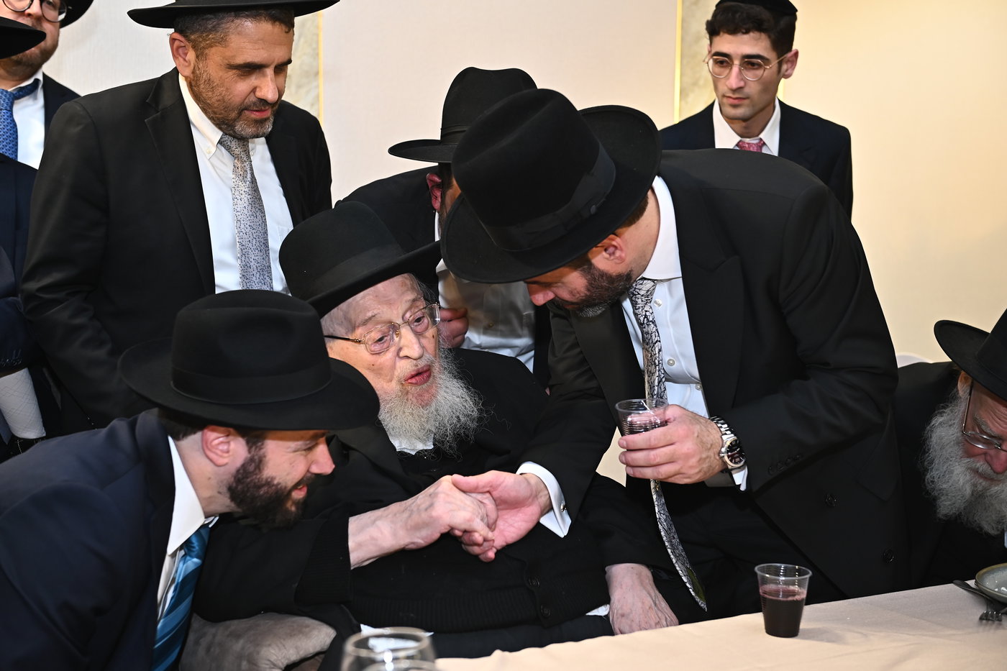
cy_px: 336
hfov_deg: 38.2
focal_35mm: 52
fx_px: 1454
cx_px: 504
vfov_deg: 26.0
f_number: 3.5
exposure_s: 1/200
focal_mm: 52
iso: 800
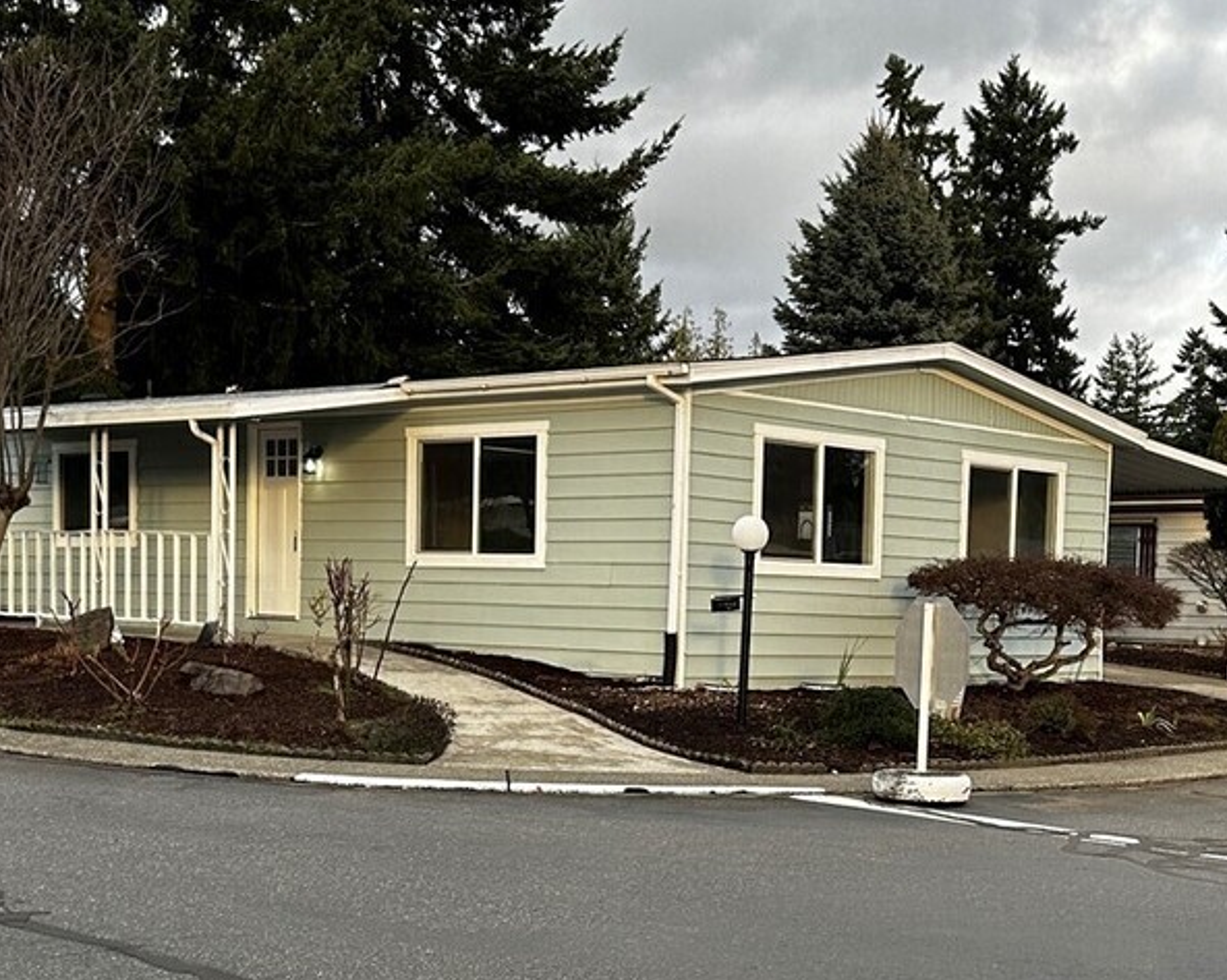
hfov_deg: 32.9
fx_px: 2069
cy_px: 727
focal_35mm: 57
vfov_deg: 26.3
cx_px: 734
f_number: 1.78
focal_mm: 6.86
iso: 80
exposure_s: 1/409
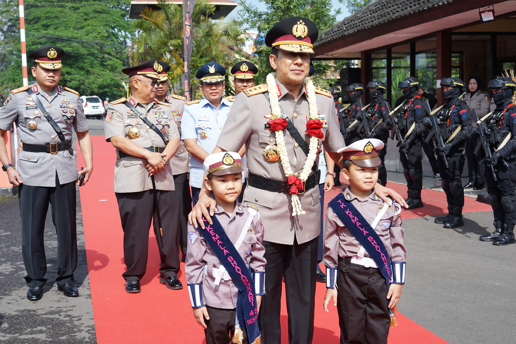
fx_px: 717
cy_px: 172
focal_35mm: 50
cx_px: 258
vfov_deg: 27.0
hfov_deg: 39.6
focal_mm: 50
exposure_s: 1/250
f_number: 5.6
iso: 100
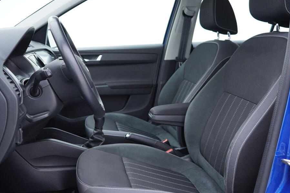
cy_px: 97
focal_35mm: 41
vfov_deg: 32.7
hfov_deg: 47.4
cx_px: 134
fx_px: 330
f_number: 2.8
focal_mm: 24
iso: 160
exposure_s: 1/40
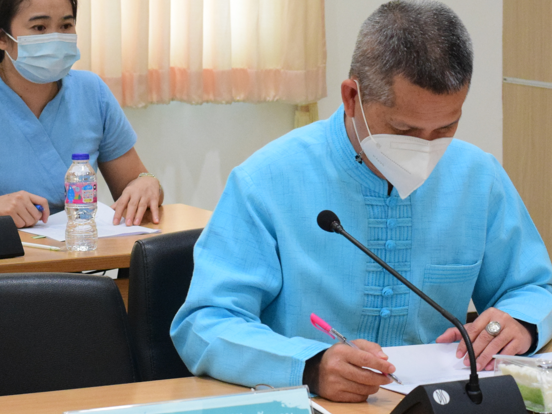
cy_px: 120
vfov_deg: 10.1
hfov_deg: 13.4
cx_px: 404
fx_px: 2344
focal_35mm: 147
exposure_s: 1/80
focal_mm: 50
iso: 3200
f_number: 7.1
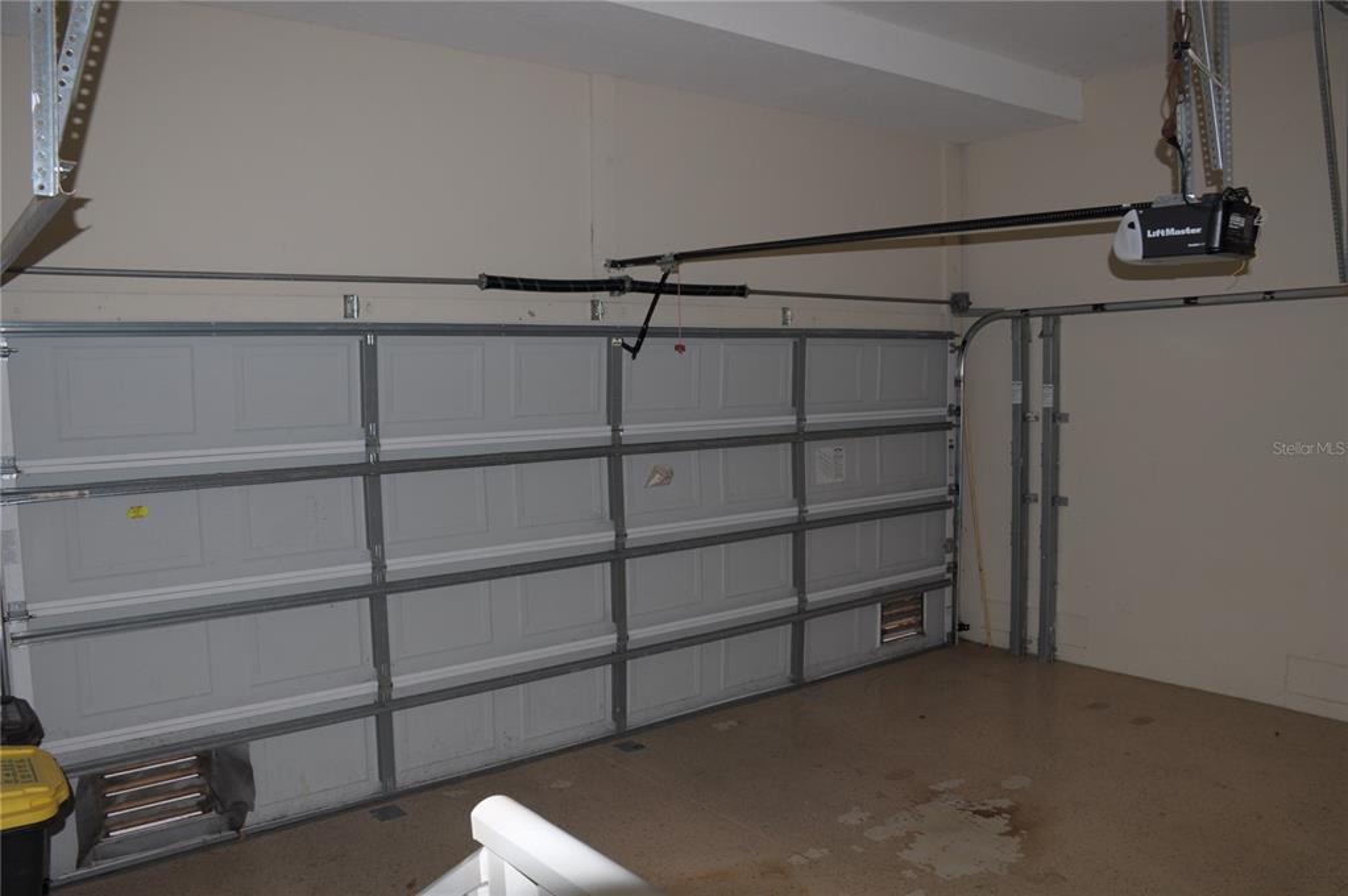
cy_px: 448
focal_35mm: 27
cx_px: 674
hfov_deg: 67.4
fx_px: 1010
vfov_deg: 47.8
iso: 200
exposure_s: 1/25
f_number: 7.1
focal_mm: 18
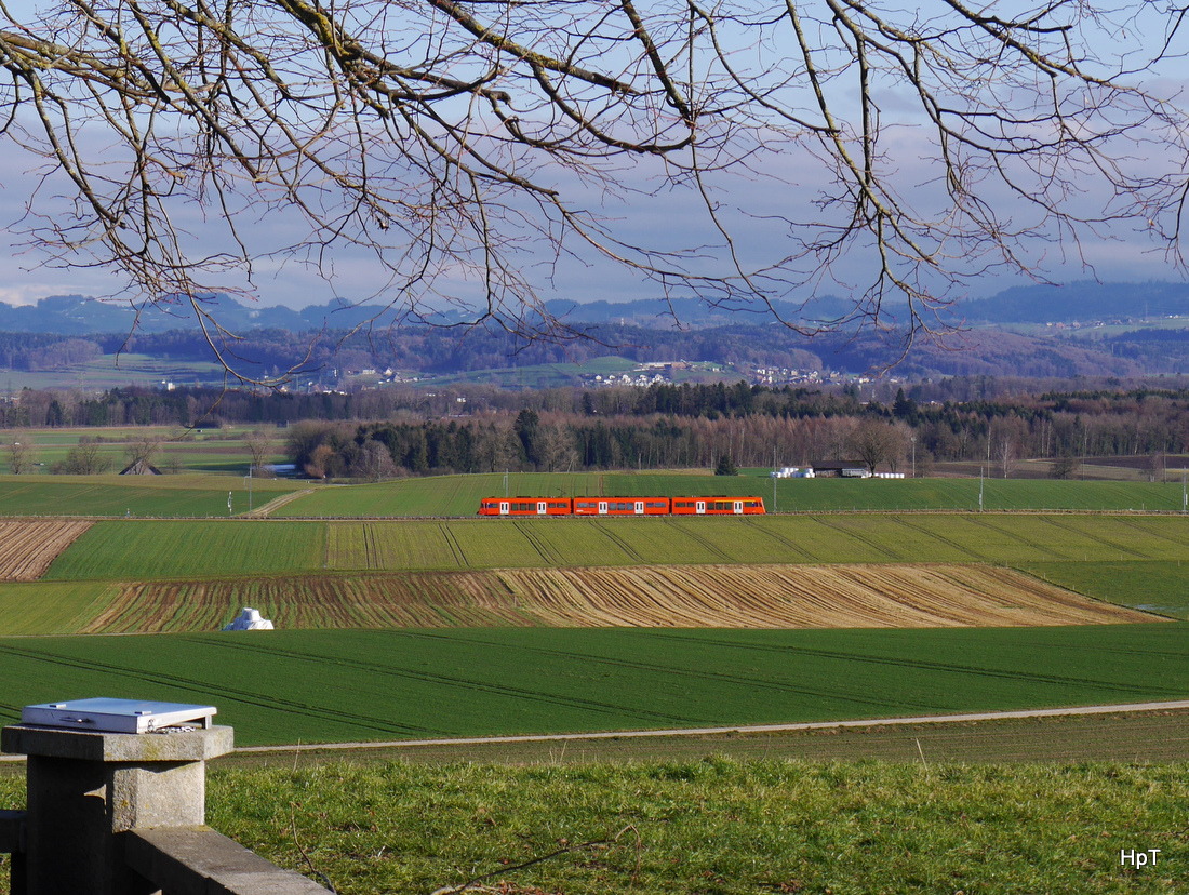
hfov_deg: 23.3
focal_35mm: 84
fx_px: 2889
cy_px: 448
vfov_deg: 17.6
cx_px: 594
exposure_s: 1/320
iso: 160
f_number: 8
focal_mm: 42
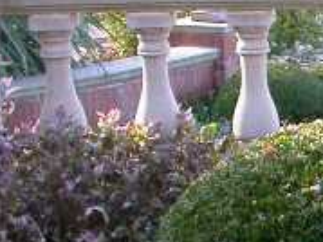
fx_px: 1585
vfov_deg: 8.6
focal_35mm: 170
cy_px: 309
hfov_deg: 10.8
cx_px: 617
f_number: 4.7
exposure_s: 1/46.1
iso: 100
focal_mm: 7.85
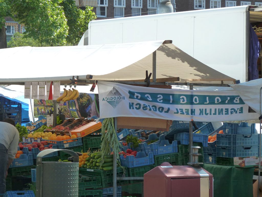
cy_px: 98
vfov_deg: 8.2
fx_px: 1378
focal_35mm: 182
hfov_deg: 10.9
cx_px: 131
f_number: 4.5
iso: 125
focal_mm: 29.9
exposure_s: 1/200
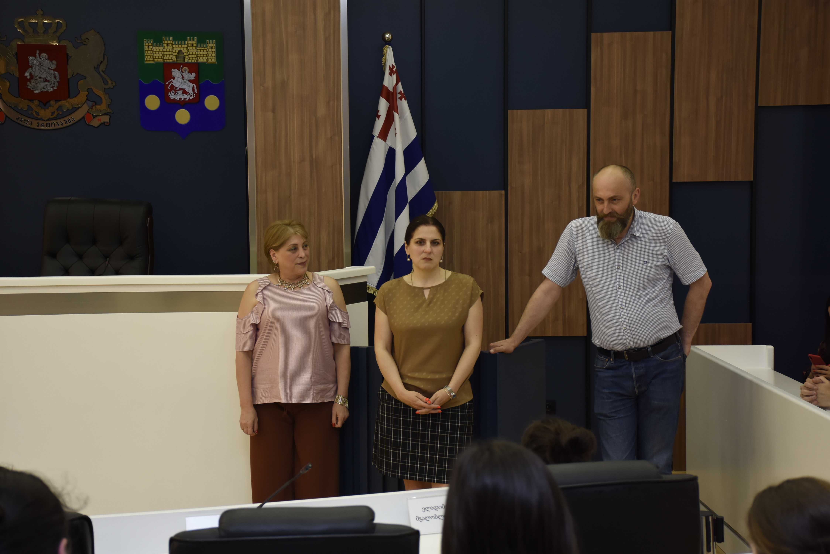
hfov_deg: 28.1
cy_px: 277
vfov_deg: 18.9
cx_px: 415
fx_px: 1660
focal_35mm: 72
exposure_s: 1/80
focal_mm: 48
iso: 640
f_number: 5.6
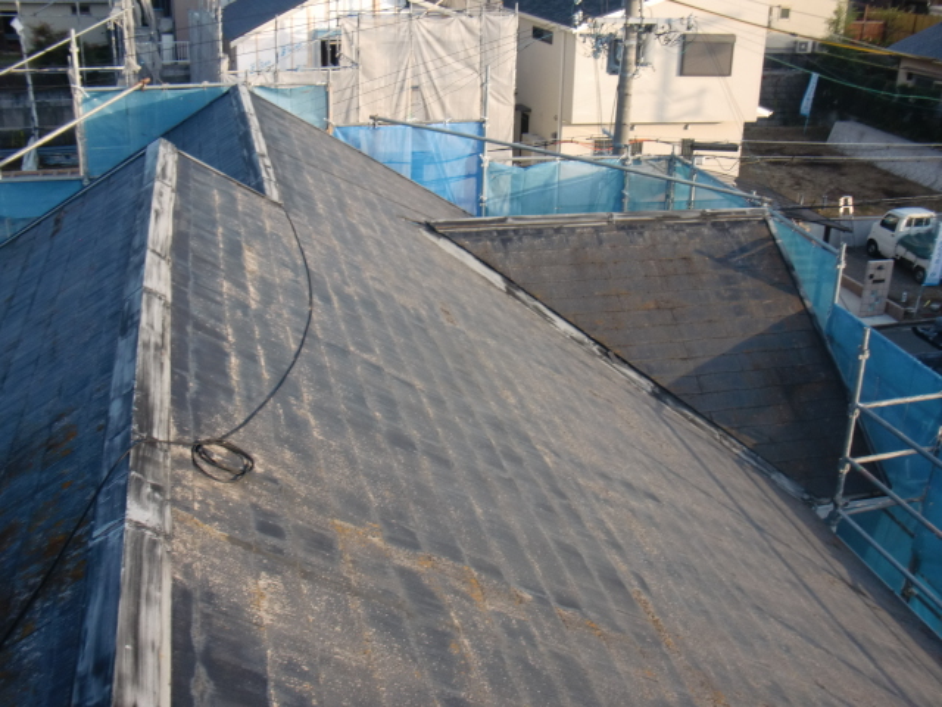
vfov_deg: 37.7
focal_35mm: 38
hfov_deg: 49.0
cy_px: 354
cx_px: 471
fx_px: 1034
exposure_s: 1/125
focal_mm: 6.66
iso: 64
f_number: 3.9
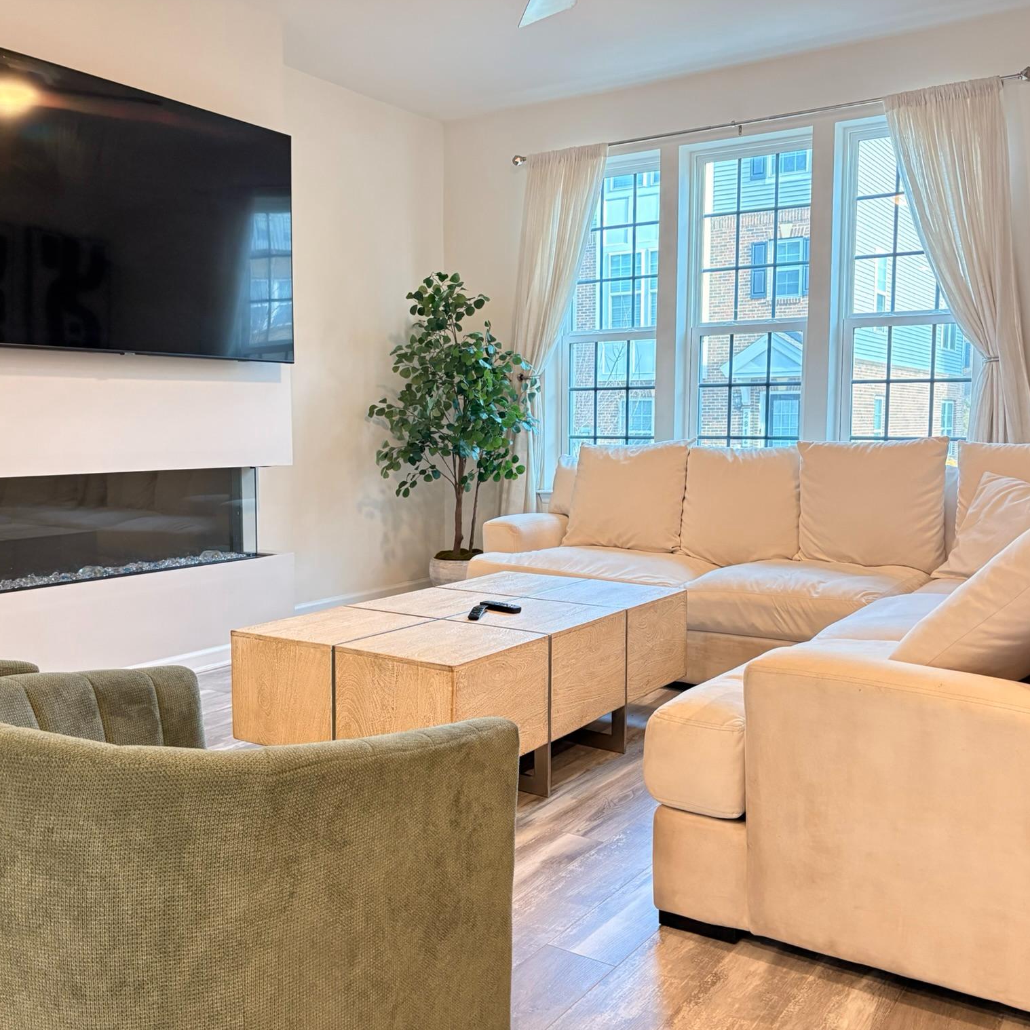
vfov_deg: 52.5
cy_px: 514
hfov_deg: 52.5
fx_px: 1044
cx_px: 494
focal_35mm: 31
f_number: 1.6
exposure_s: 1/60
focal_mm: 5.96
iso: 400
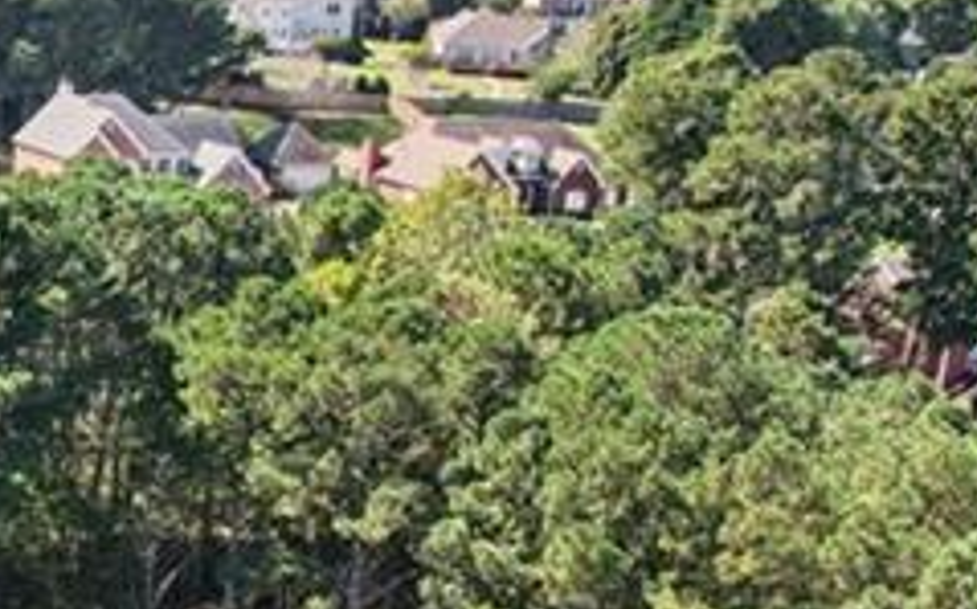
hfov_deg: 18.5
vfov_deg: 13.3
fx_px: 2554
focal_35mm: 96
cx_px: -601
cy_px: 703
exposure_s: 1/1250
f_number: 2.8
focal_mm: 8.4
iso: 100
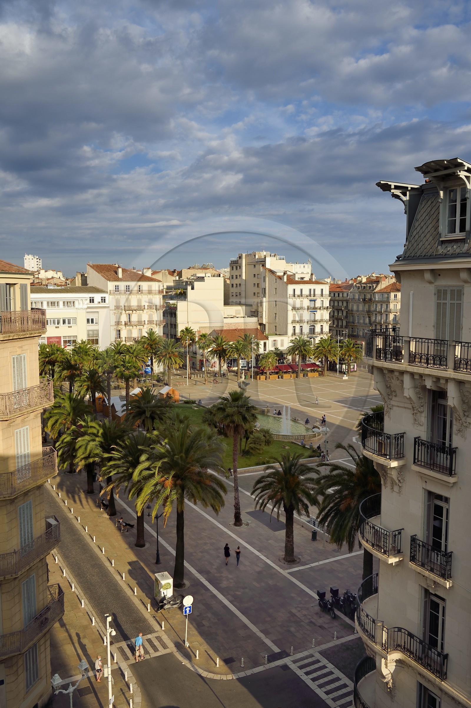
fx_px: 609
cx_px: 236
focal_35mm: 31
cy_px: 354
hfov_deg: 42.3
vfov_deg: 60.3
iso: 200
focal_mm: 31
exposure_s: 1/200
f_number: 11
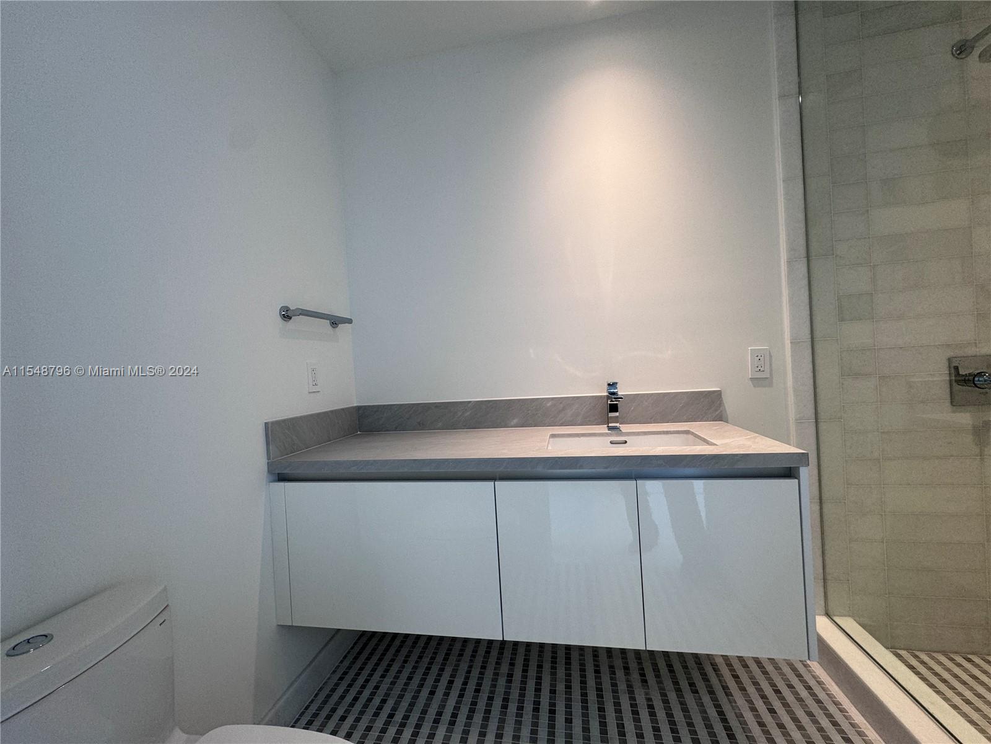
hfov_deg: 102.1
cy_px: 372
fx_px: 401
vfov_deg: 85.7
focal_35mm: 14
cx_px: 496
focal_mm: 2.22
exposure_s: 1/120
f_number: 2.2
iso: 100
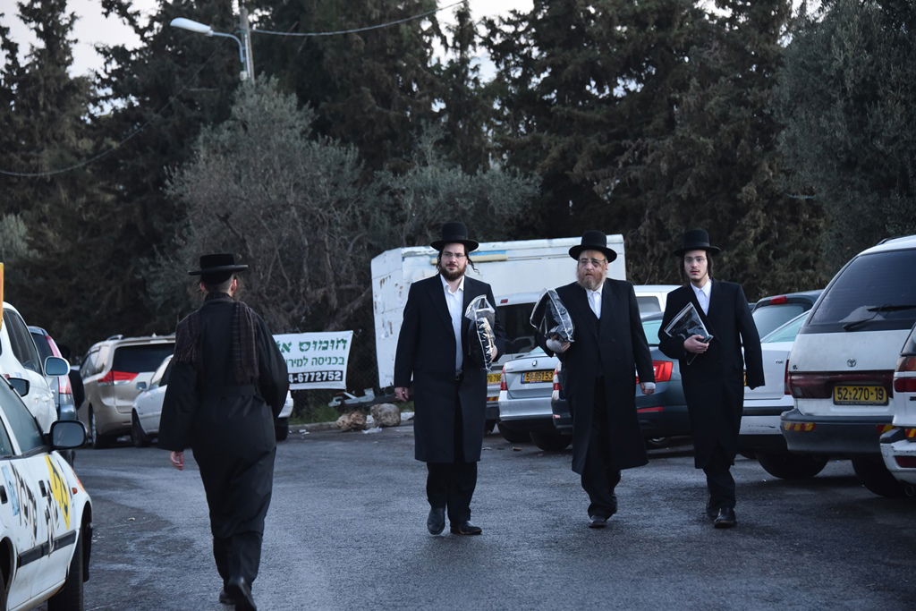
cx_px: 458
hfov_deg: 17.6
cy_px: 306
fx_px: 2952
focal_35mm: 116
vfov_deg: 11.8
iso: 3200
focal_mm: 116
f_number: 5.6
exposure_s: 1/100
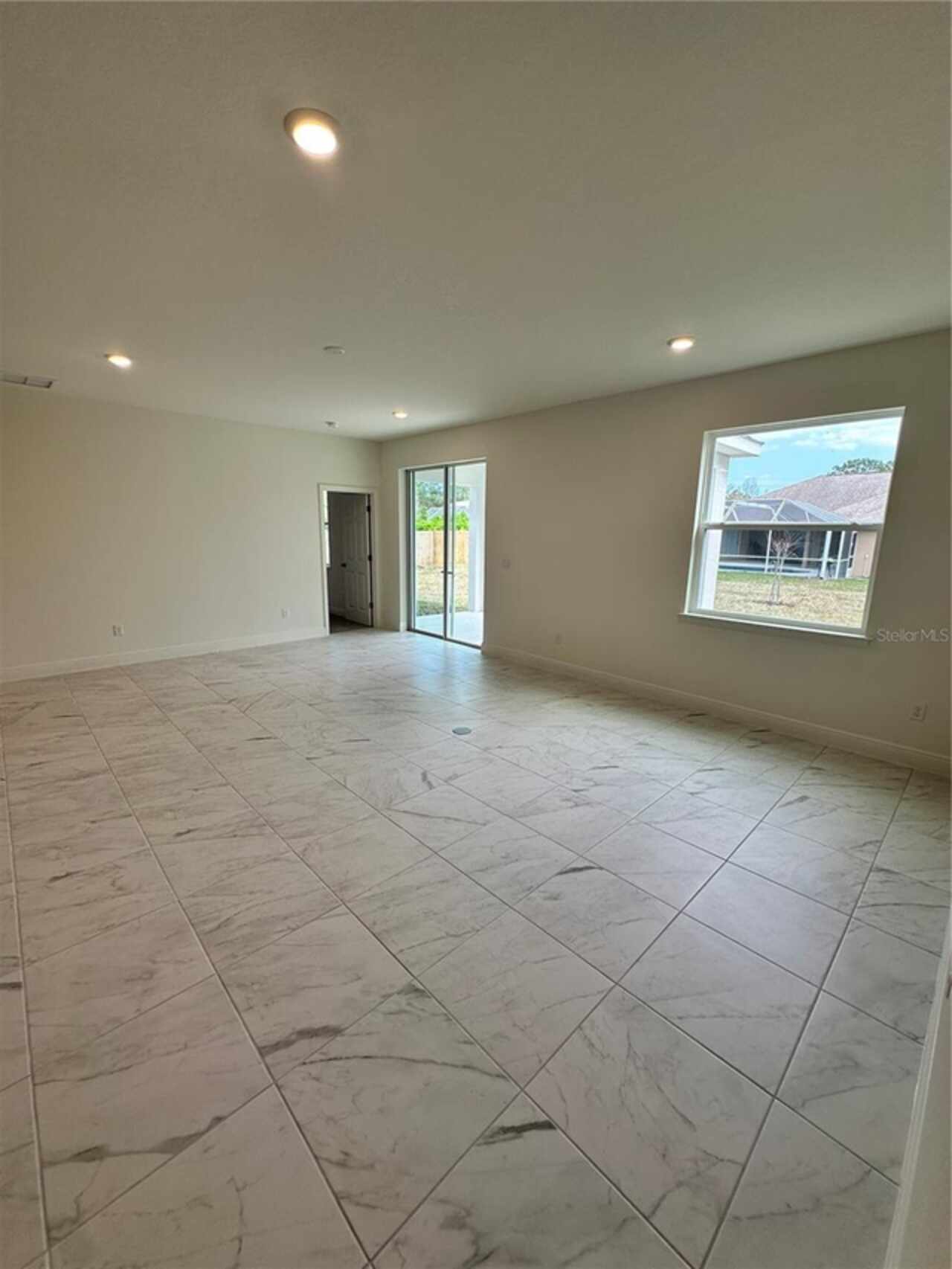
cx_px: 476
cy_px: 634
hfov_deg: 85.7
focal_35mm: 14
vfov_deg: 102.1
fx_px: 513
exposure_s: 1/126
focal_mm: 2.22
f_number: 2.2
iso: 40
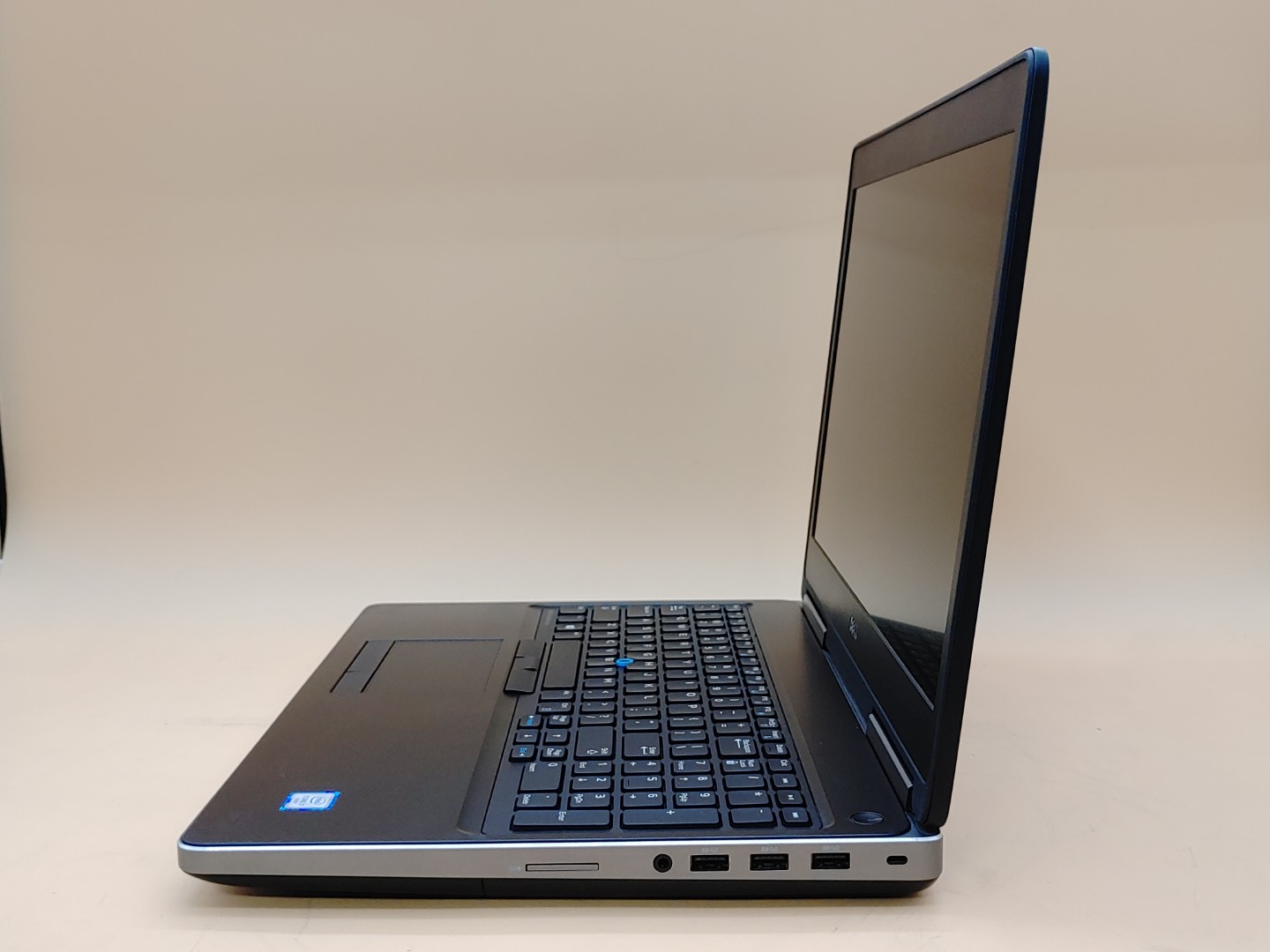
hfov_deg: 47.9
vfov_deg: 36.8
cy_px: 476
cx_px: 635
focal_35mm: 39
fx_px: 1431
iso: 50
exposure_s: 1/60
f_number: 1.8
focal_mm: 4.36
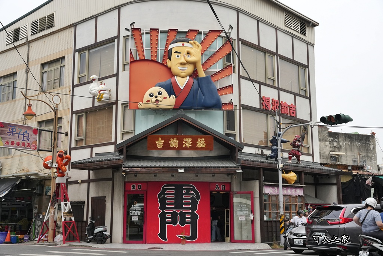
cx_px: 192
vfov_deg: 31.3
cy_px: 128
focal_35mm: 43
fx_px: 455
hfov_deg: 45.6
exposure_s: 1/5000
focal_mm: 42.8
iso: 2500
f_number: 6.3
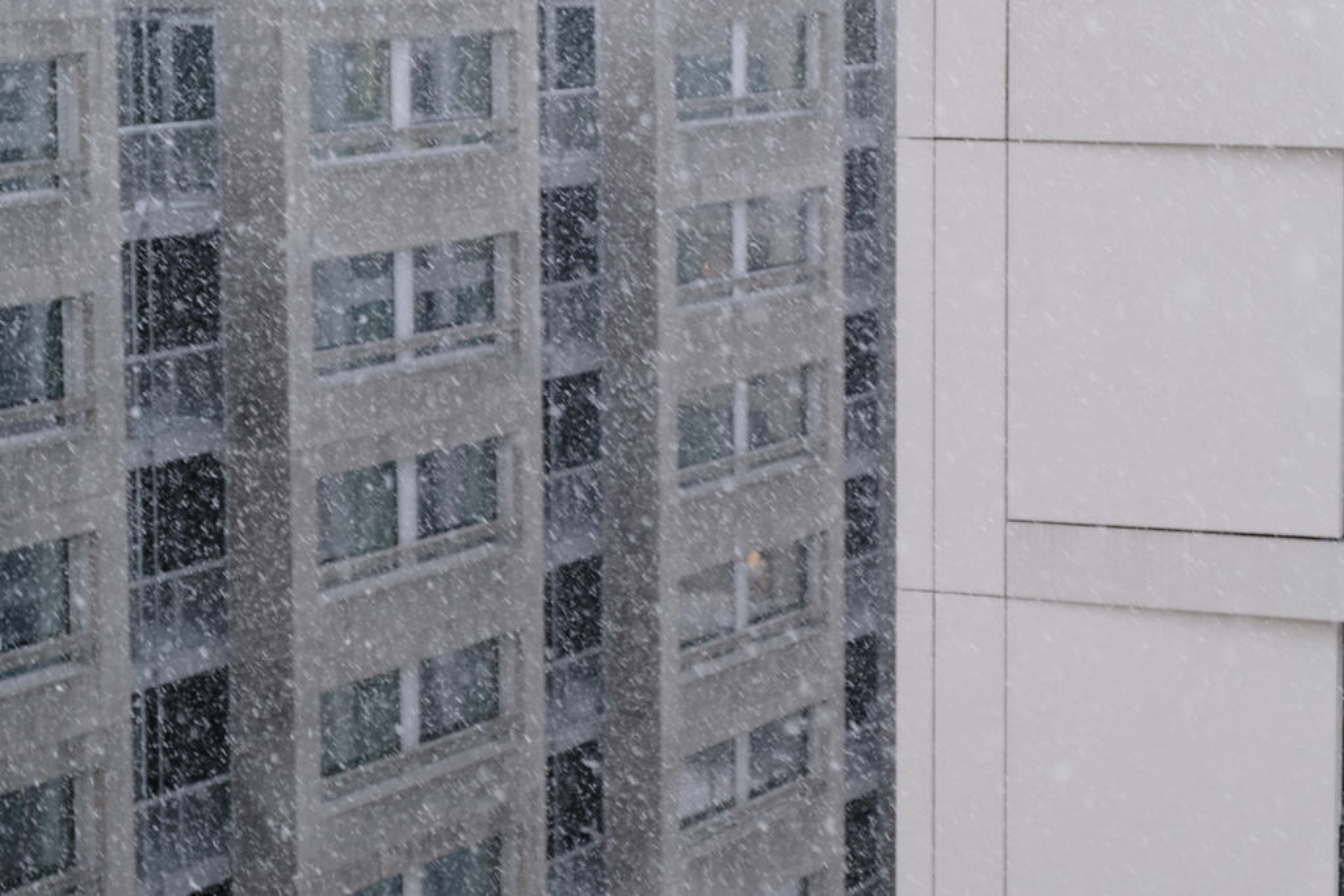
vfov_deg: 13.0
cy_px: 448
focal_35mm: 105
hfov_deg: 19.5
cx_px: 672
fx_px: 3920
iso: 3200
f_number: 2.8
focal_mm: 70
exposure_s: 1/140
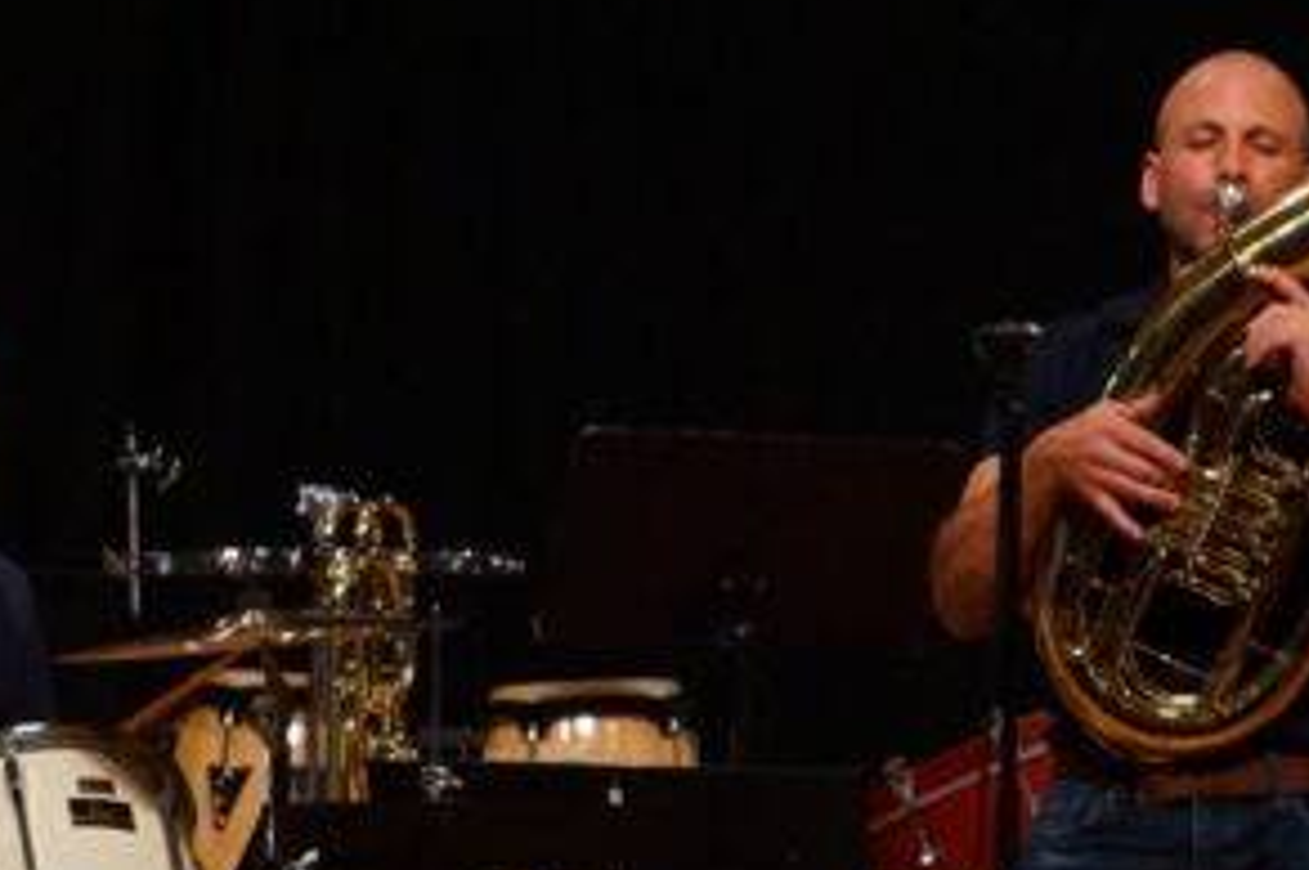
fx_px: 12498
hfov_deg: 6.0
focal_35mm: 344
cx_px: 1053
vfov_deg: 4.0
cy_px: 825
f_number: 5.6
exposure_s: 1/160
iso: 4000
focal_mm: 103
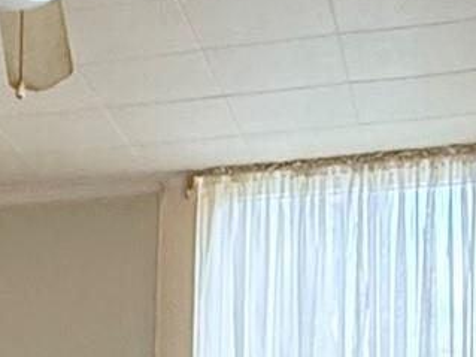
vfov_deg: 13.7
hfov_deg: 18.2
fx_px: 1237
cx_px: -322
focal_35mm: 90
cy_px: 742
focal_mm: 2.22
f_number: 2.2
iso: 320
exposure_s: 1/99
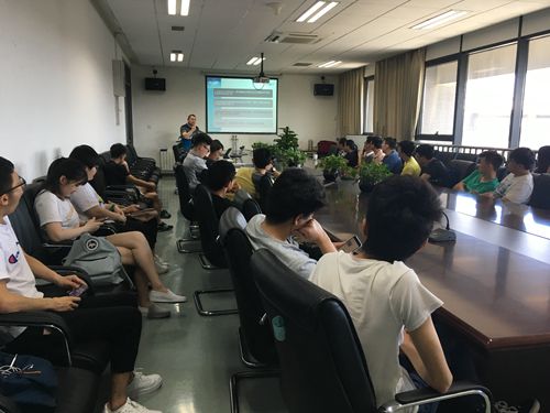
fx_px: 461
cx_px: 275
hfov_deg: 61.7
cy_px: 206
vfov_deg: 48.2
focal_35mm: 29
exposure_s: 1/33
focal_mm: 4.15
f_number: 2.2
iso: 40
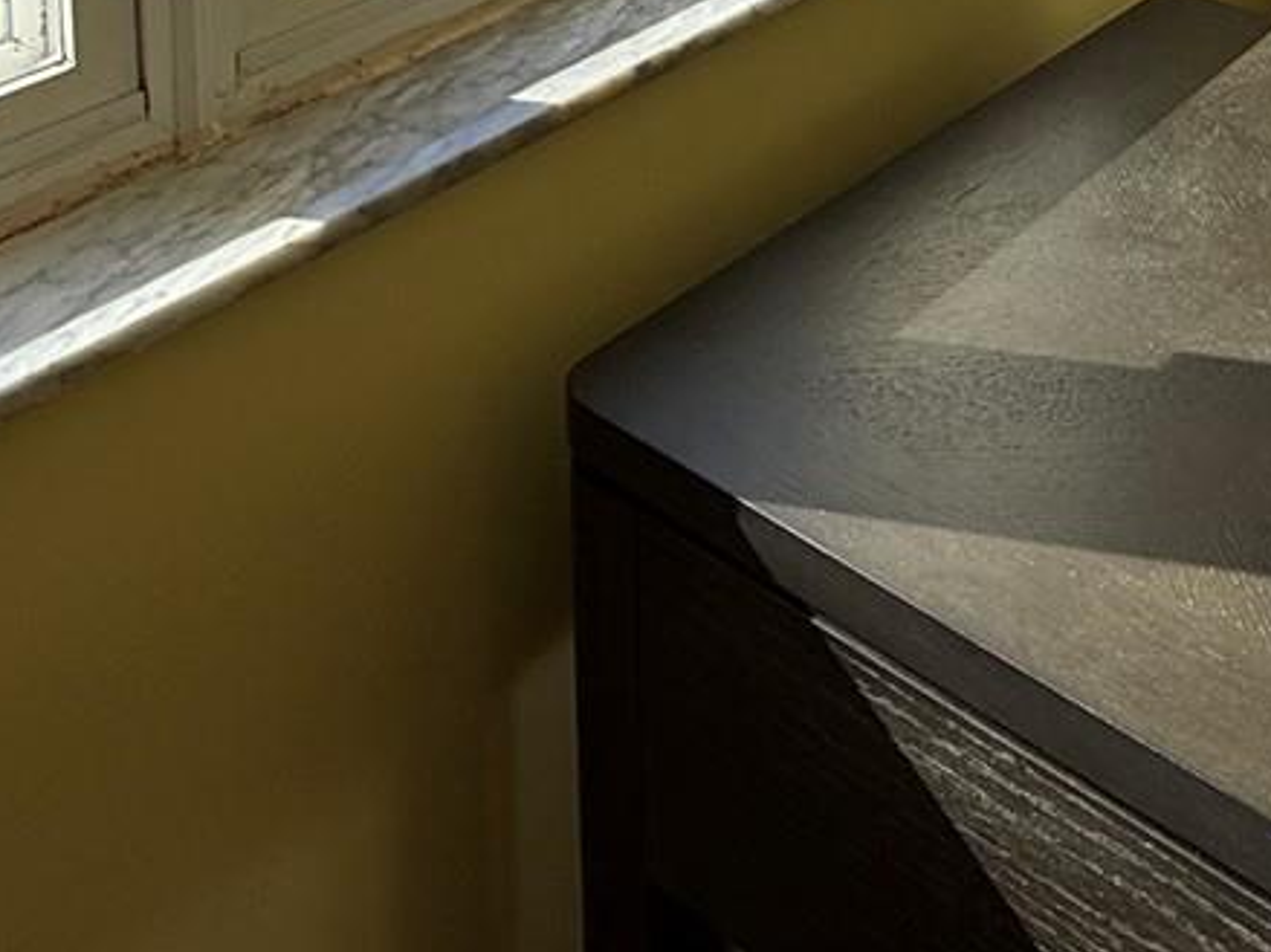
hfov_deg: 36.9
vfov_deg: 22.2
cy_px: -573
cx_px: 895
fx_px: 1872
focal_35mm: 51
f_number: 2.2
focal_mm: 2.22
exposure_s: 1/179
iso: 50
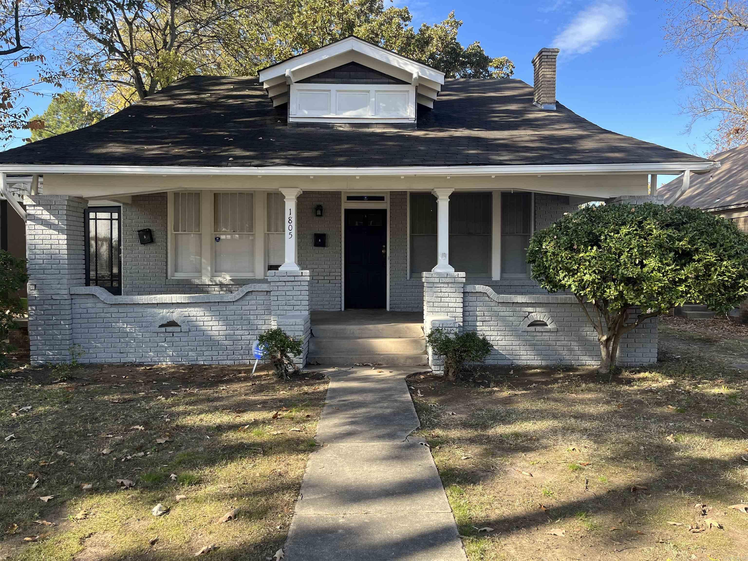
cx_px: 374
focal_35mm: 26
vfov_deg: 53.1
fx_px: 562
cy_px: 280
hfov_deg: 67.3
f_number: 1.6
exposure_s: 1/714
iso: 50
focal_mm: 5.1
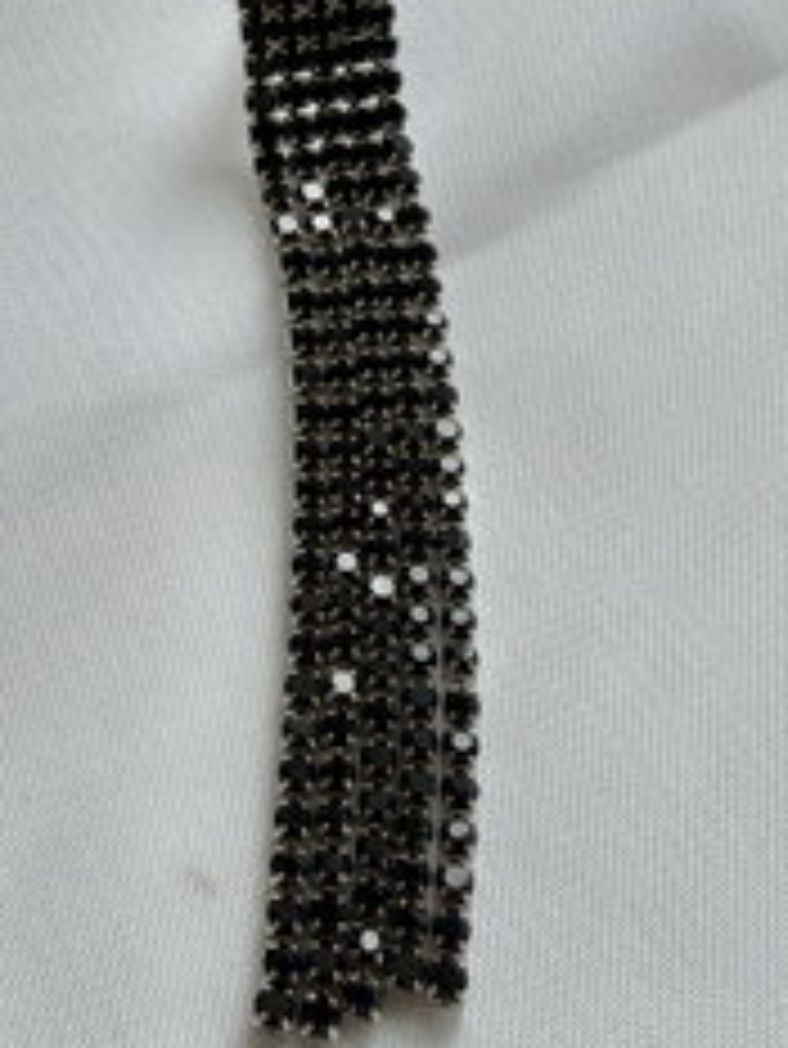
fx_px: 1668
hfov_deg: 26.0
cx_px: 135
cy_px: 560
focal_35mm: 55
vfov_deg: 34.9
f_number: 2.2
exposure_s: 1/289
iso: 40
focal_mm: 2.22
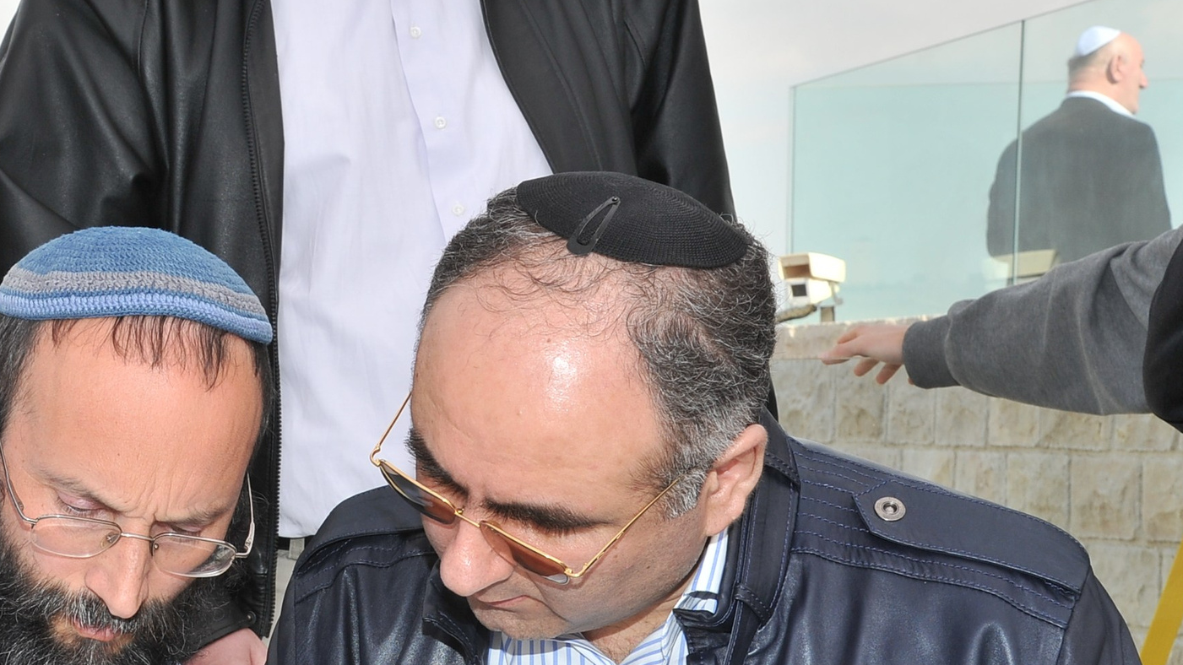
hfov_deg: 23.9
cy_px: 661
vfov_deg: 13.6
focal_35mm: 88
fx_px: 2760
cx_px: 251
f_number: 14
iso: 500
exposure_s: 1/250
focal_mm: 46
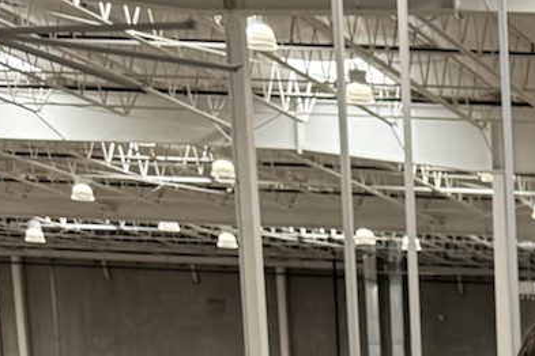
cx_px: 918
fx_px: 1887
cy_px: 1041
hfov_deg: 14.5
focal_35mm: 127
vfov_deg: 8.9
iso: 80
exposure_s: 1/121
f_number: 1.78
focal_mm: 6.76
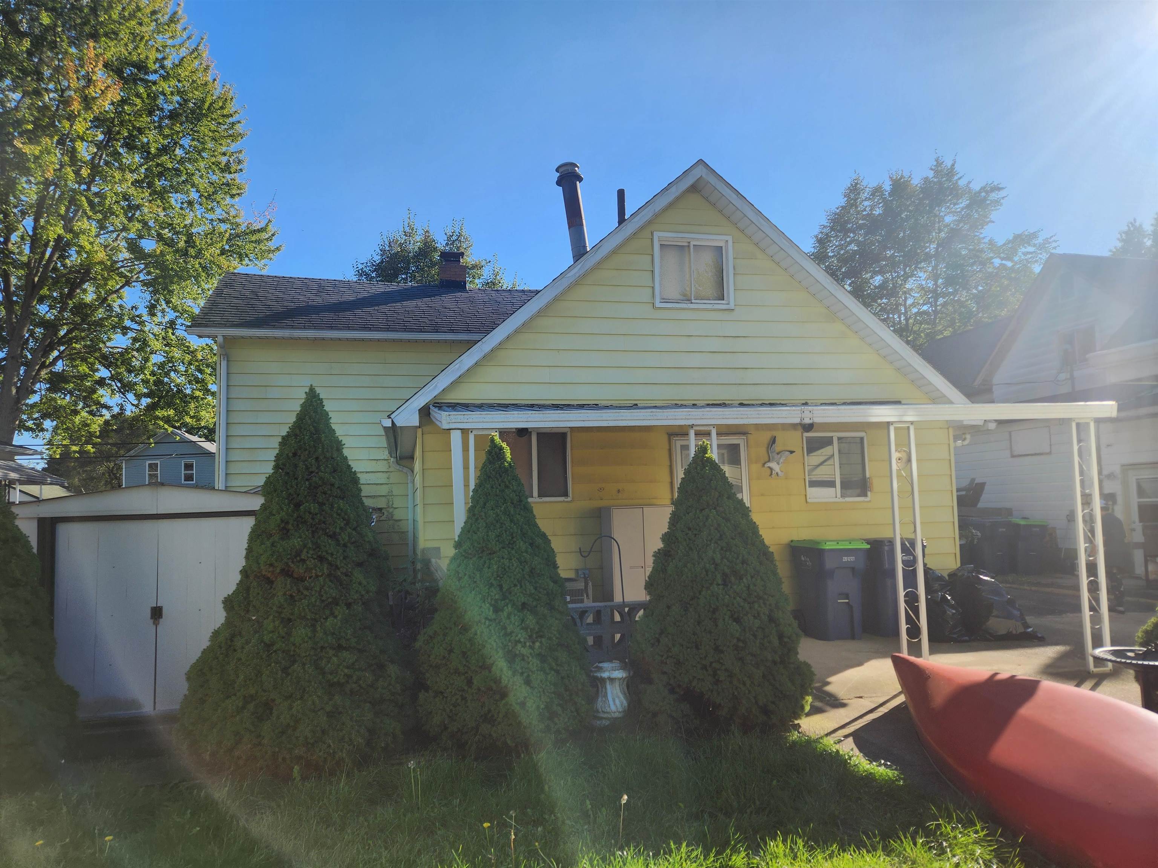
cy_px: 434
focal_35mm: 23
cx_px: 579
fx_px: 769
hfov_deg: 73.9
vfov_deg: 58.9
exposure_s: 1/1484
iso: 20
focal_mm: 5.4
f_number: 1.8
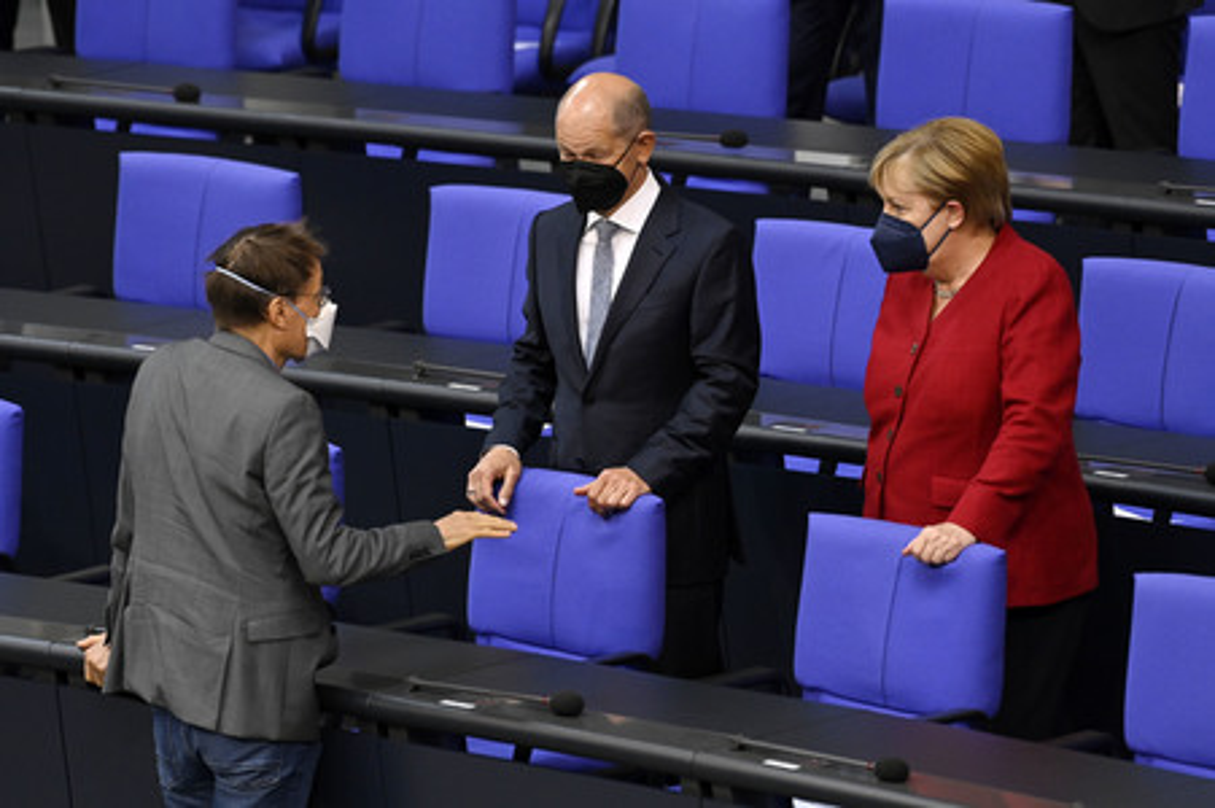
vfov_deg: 4.4
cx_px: 608
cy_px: 404
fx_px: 10455
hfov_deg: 6.7
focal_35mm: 310
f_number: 5.6
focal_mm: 310
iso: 5000
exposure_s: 1/320
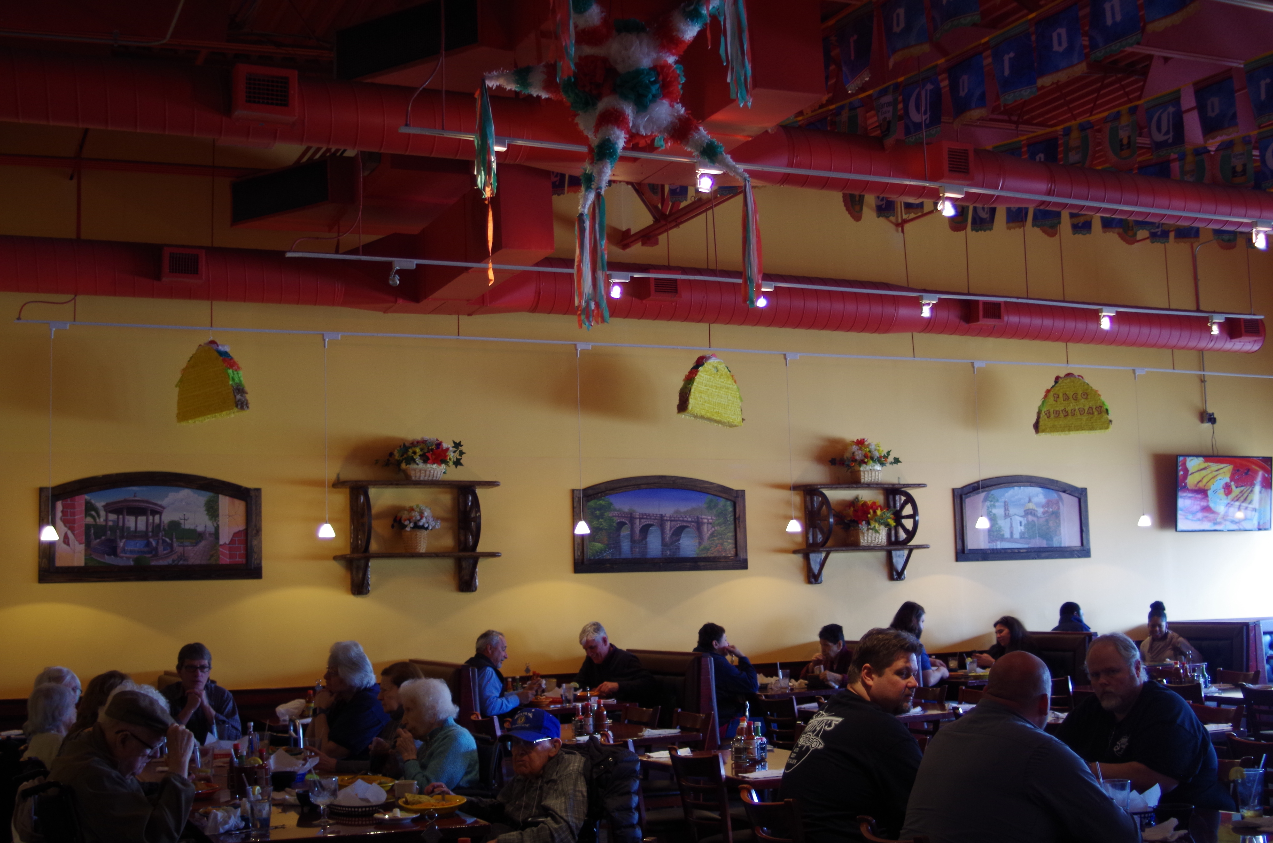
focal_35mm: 42
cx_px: 636
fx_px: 1482
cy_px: 422
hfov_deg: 46.5
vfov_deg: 31.8
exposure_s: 1/60
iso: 400
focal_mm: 28
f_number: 3.5
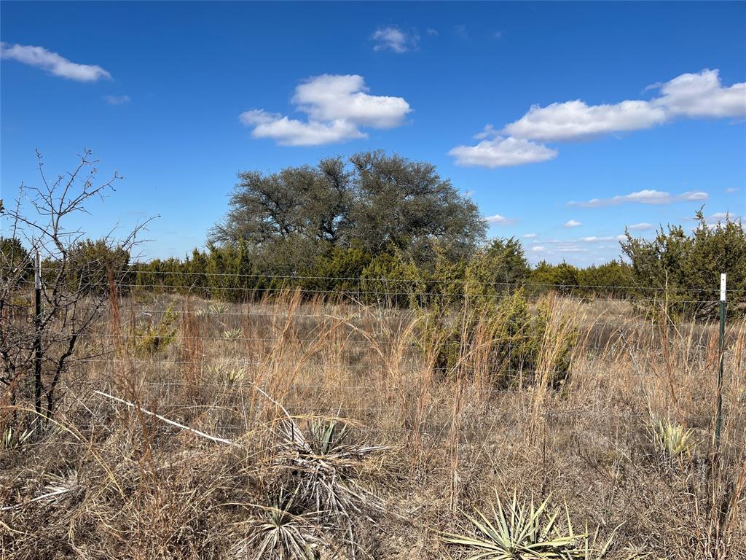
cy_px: 280
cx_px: 373
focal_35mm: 26
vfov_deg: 53.1
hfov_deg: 67.3
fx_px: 560
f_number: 1.6
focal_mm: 5.1
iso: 50
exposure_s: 1/4854
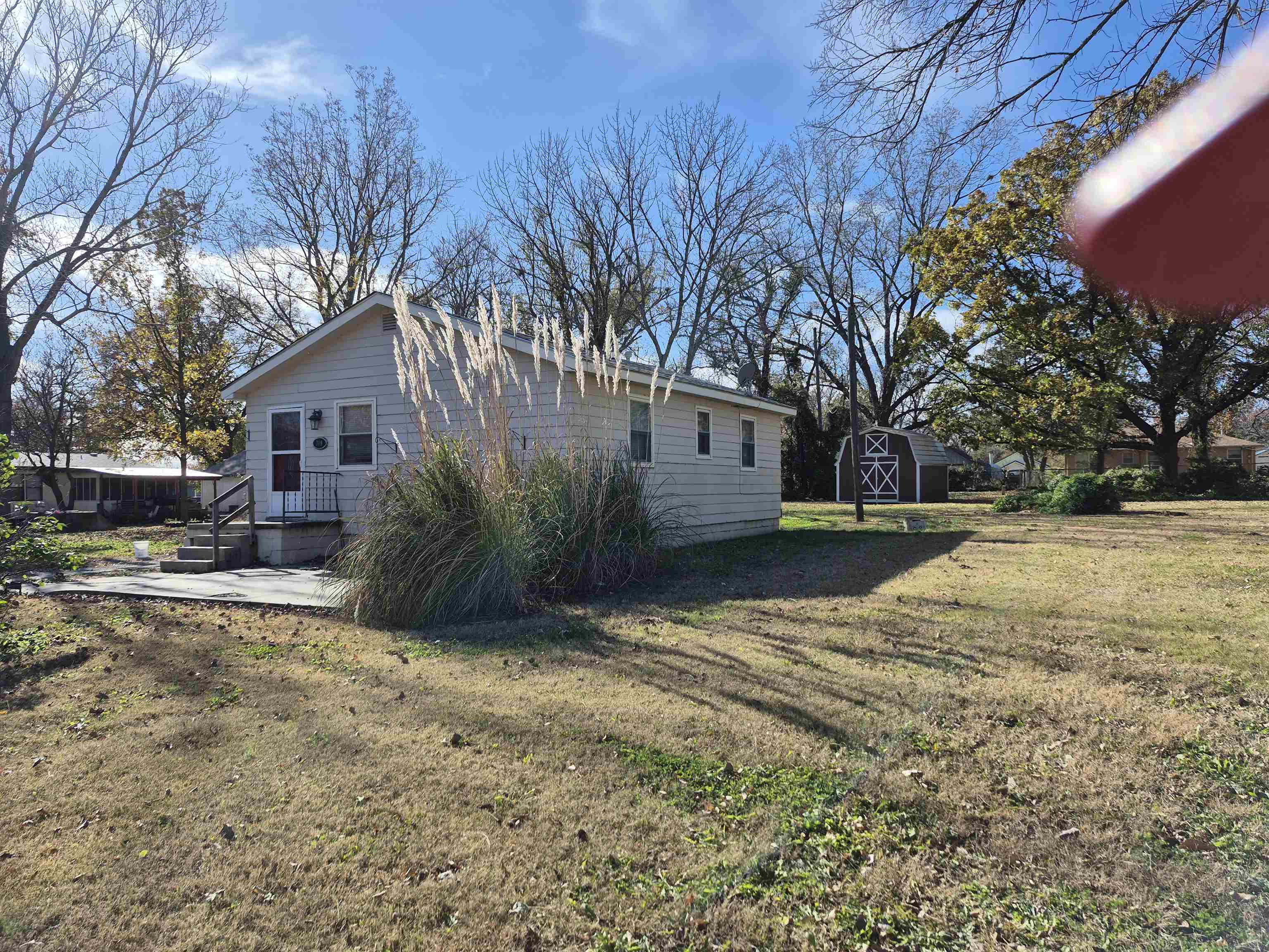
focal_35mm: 23
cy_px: 476
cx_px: 634
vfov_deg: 58.9
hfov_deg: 73.9
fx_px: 843
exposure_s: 1/1584
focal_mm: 5.4
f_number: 1.8
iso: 25
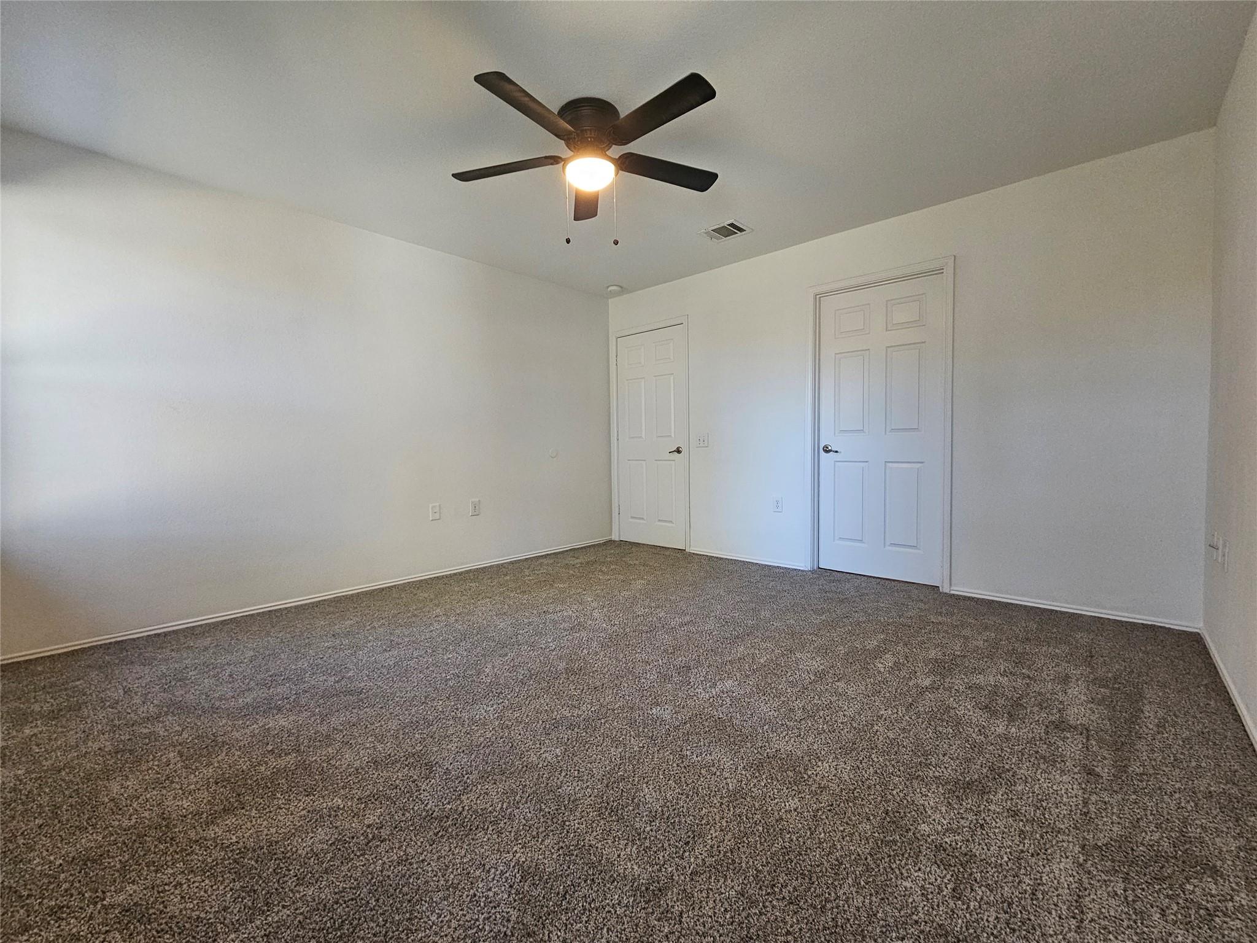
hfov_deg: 106.2
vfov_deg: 89.9
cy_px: 472
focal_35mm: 13
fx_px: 472
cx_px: 628
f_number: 2.2
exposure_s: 1/30
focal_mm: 2.2
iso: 400
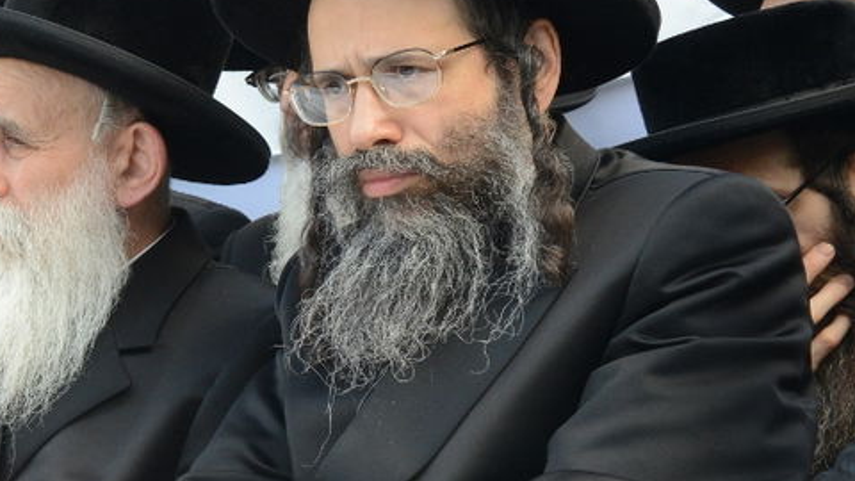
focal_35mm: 110
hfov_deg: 17.9
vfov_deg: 11.0
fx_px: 2494
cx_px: -319
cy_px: 177
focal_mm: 36
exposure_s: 1/125
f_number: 10
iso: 1250
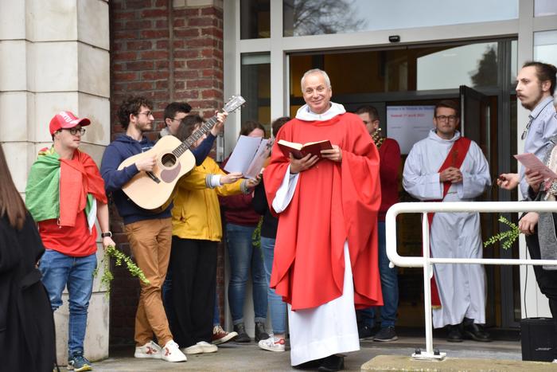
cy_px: 186
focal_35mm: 84
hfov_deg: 24.2
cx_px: 278
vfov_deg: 16.3
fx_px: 1300
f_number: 6.3
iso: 400
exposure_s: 1/160
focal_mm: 56
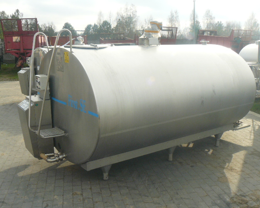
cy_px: 104
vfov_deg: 39.1
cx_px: 134
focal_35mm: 38
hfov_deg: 48.0
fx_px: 292
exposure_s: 1/250
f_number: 4.5
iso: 100
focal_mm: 6
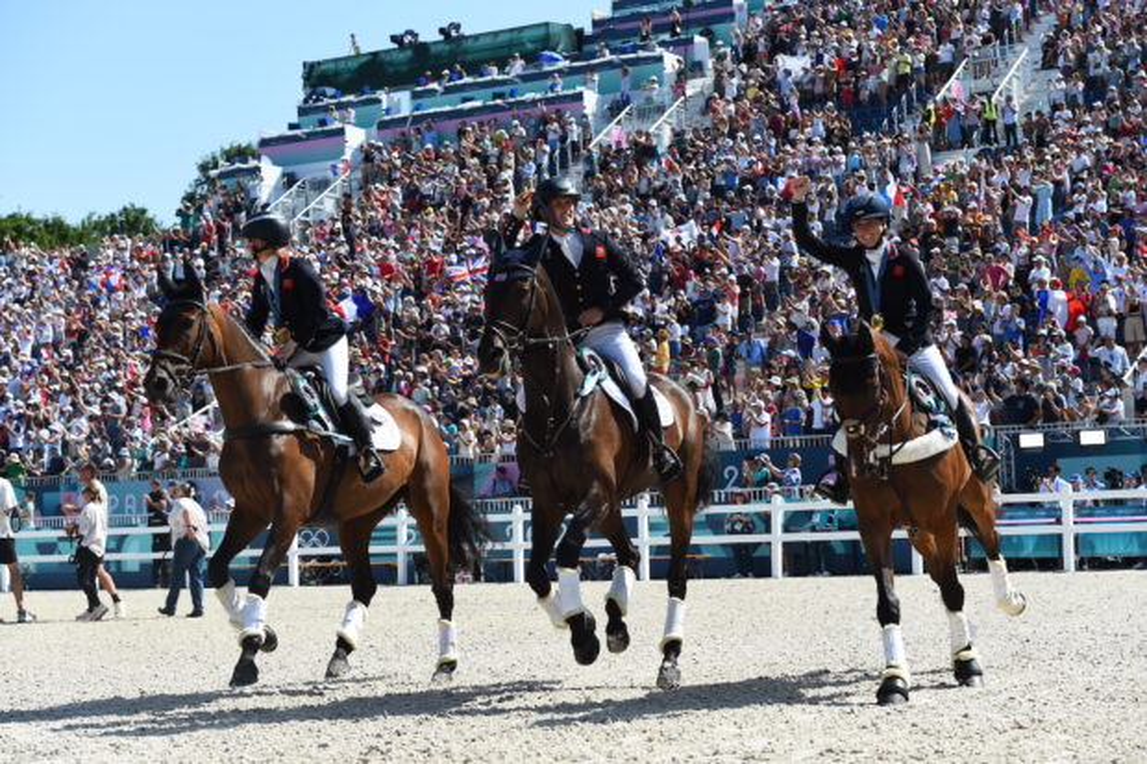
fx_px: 2230
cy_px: 382
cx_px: 574
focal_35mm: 70
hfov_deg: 28.9
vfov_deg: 19.4
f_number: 6.3
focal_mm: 70
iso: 220
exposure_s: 1/1000
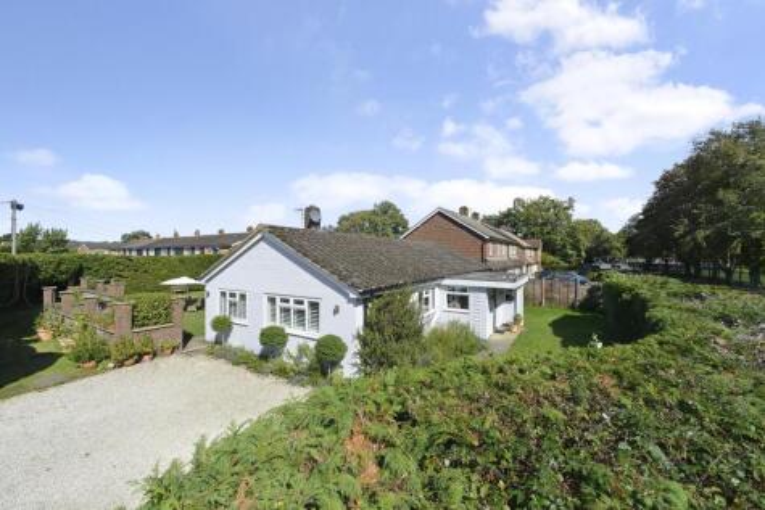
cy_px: 255
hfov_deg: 104.2
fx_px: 298
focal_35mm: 14
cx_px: 382
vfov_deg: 81.2
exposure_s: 1/320
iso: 400
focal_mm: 14
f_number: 14
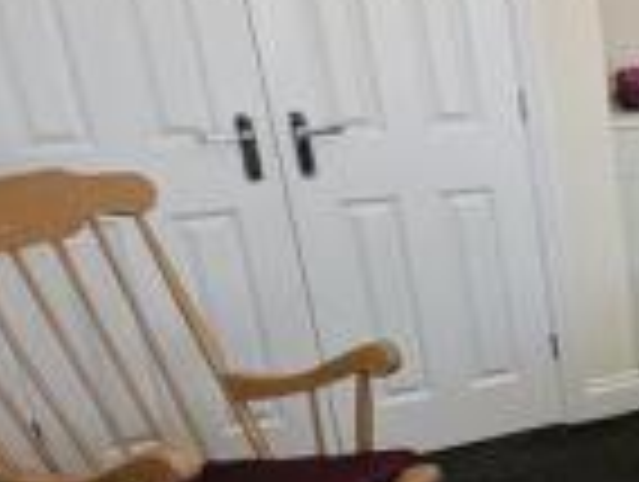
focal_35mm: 49
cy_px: 304
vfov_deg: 29.6
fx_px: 906
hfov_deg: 26.8
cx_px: 972
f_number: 1.95
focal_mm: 2.23
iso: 247
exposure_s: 1/100
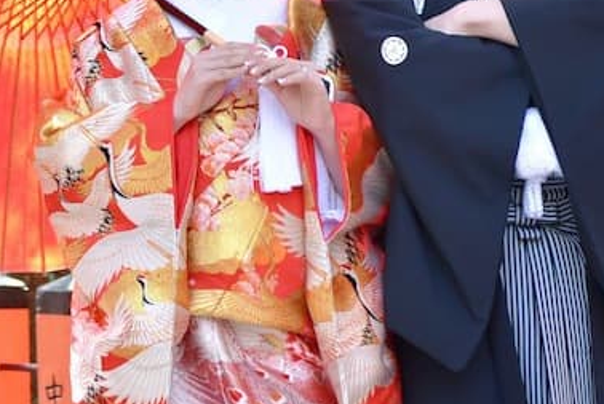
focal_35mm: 185
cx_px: 64
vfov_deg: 7.4
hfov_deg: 11.0
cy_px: -78
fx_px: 3107
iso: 2000
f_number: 4
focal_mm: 70
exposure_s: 1/640
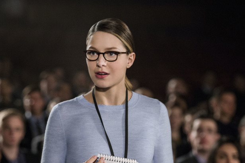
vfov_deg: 10.3
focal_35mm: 133
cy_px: 96
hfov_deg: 15.4
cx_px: 104
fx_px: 905
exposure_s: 1/100
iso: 2500
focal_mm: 105
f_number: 2.8
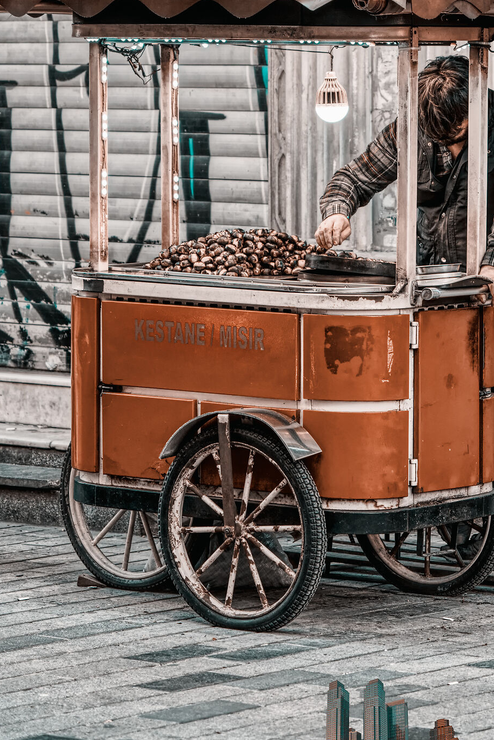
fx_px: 3785
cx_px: 366
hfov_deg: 7.5
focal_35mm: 184
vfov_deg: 11.1
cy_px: 183
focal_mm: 105
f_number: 4
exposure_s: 1/160
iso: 500
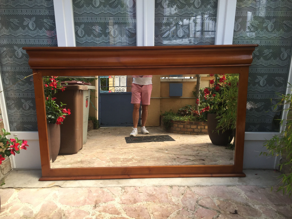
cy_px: 110
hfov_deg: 61.7
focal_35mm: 29
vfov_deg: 48.2
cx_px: 146
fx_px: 245
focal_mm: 4.15
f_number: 2.2
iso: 32
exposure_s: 1/476
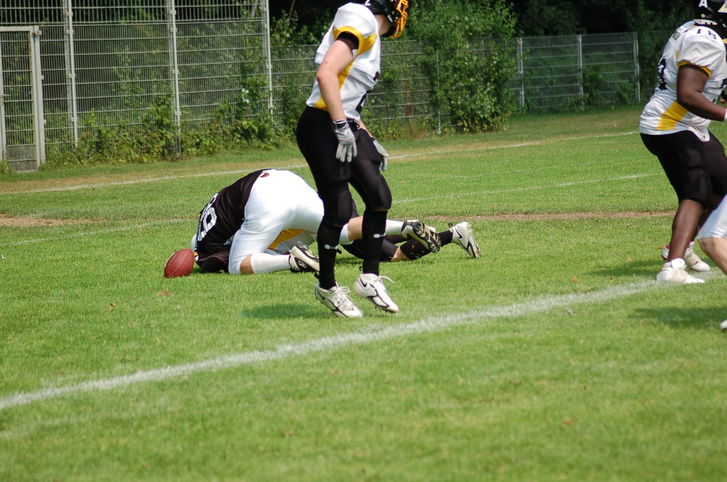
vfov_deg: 7.6
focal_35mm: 180
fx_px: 3628
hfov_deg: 11.4
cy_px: 241
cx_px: 364
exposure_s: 1/1250
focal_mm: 120
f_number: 4.5
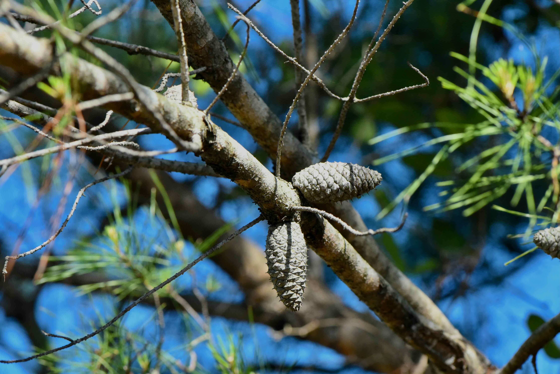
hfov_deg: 19.4
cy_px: 187
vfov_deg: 13.1
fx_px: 1634
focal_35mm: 105
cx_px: 280
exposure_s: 1/3200
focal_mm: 105
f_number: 14
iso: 5000
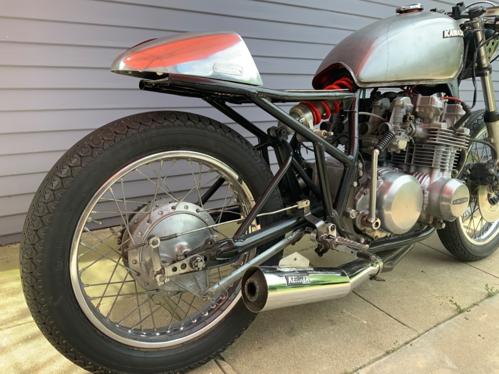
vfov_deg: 48.2
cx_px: 250
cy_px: 187
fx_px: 418
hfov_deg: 61.7
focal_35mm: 29
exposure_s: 1/175
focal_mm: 3
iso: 16
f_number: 1.8
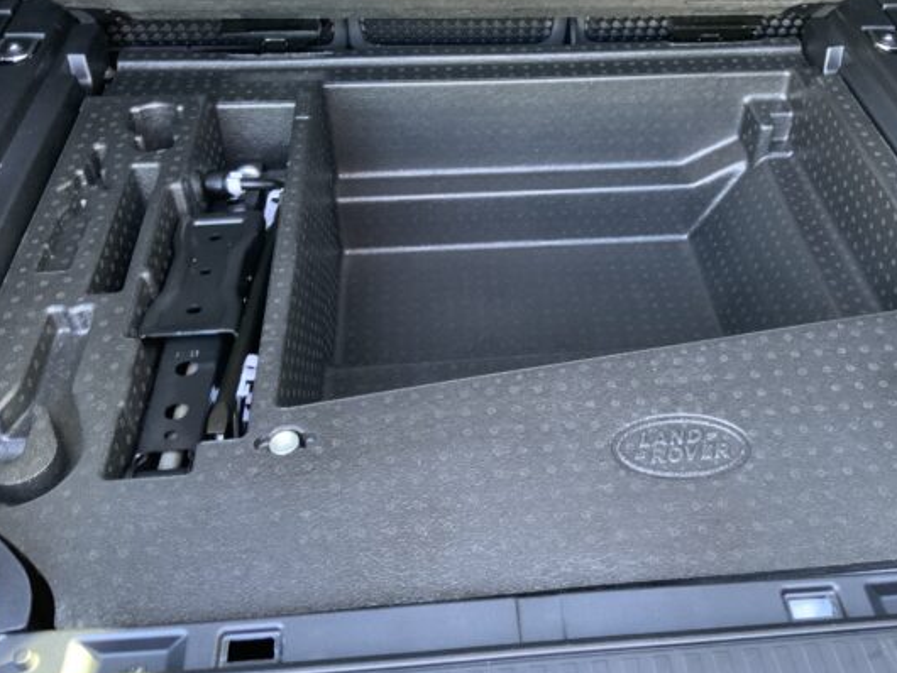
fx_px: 907
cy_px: 336
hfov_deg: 52.3
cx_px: 525
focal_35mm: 35
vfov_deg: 40.7
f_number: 1.8
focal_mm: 3
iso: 320
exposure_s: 1/56
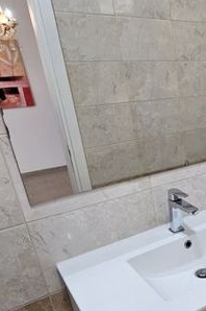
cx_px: 213
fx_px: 275
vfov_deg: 57.7
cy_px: 204
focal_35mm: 32
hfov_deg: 36.3
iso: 125
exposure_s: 1/50
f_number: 2.2
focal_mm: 2.2
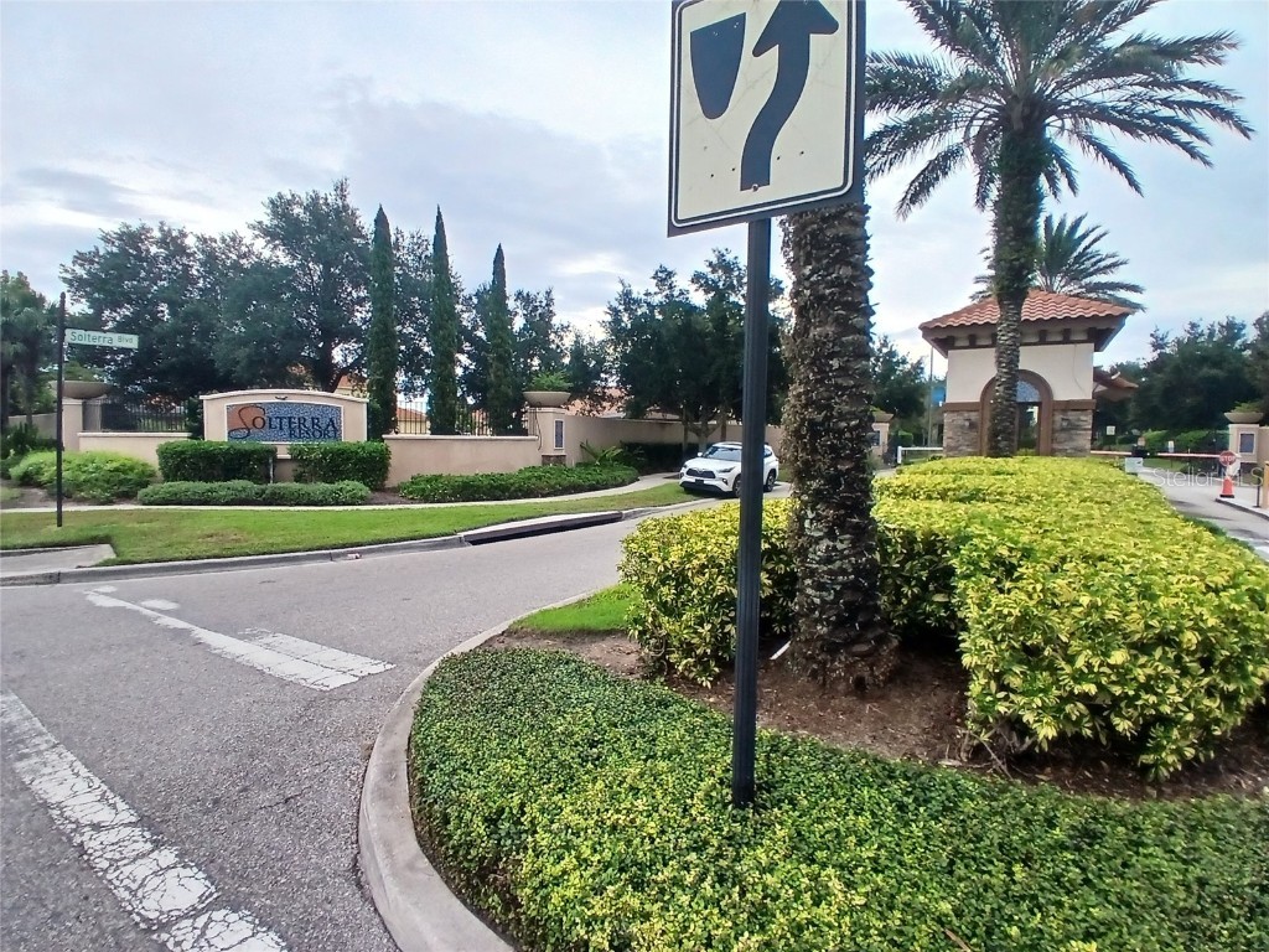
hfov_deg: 91.0
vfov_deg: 74.7
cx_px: 634
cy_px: 476
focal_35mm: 17
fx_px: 623
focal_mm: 1.4
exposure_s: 1/476
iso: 50
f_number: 2.2
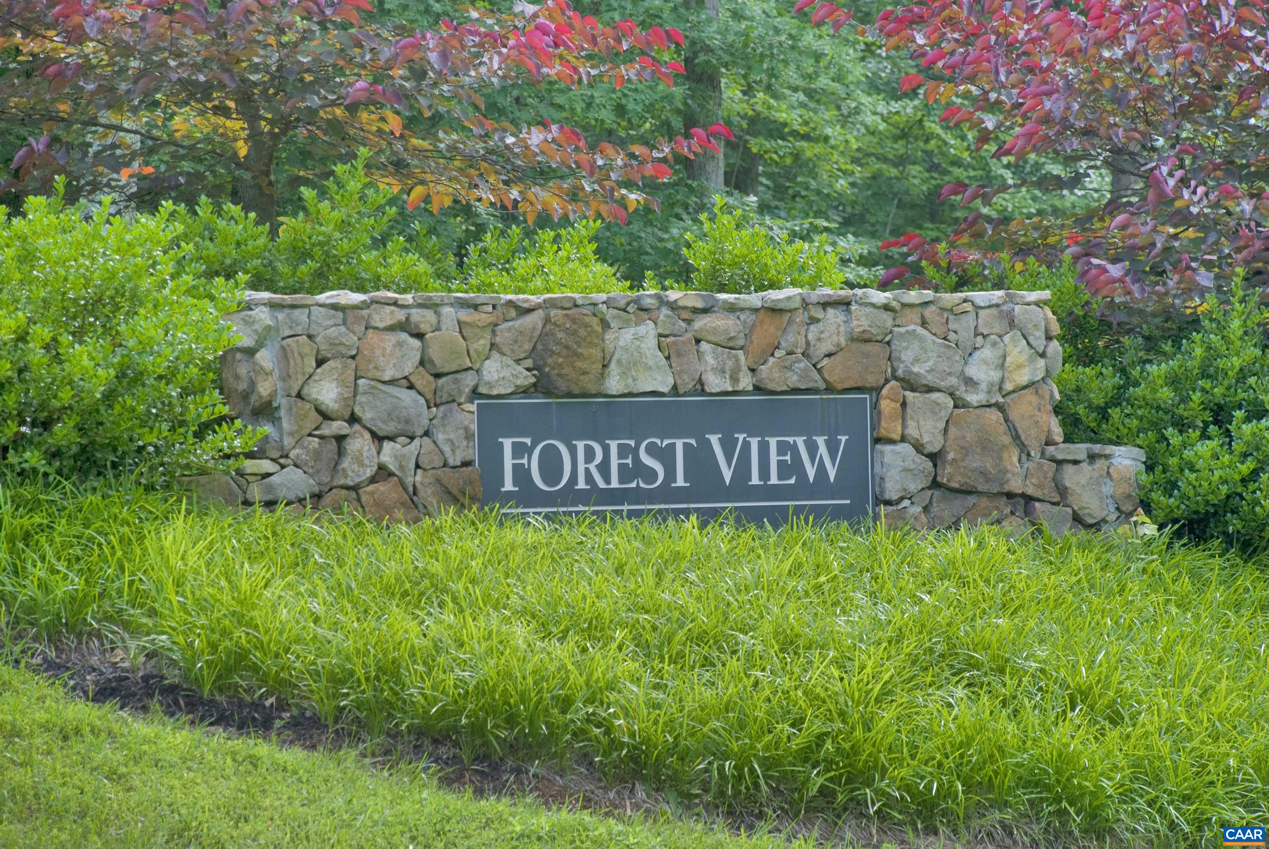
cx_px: 634
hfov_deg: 13.0
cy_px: 424
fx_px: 5558
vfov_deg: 8.7
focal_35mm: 158
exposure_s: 1/250
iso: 200
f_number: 5.6
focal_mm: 105
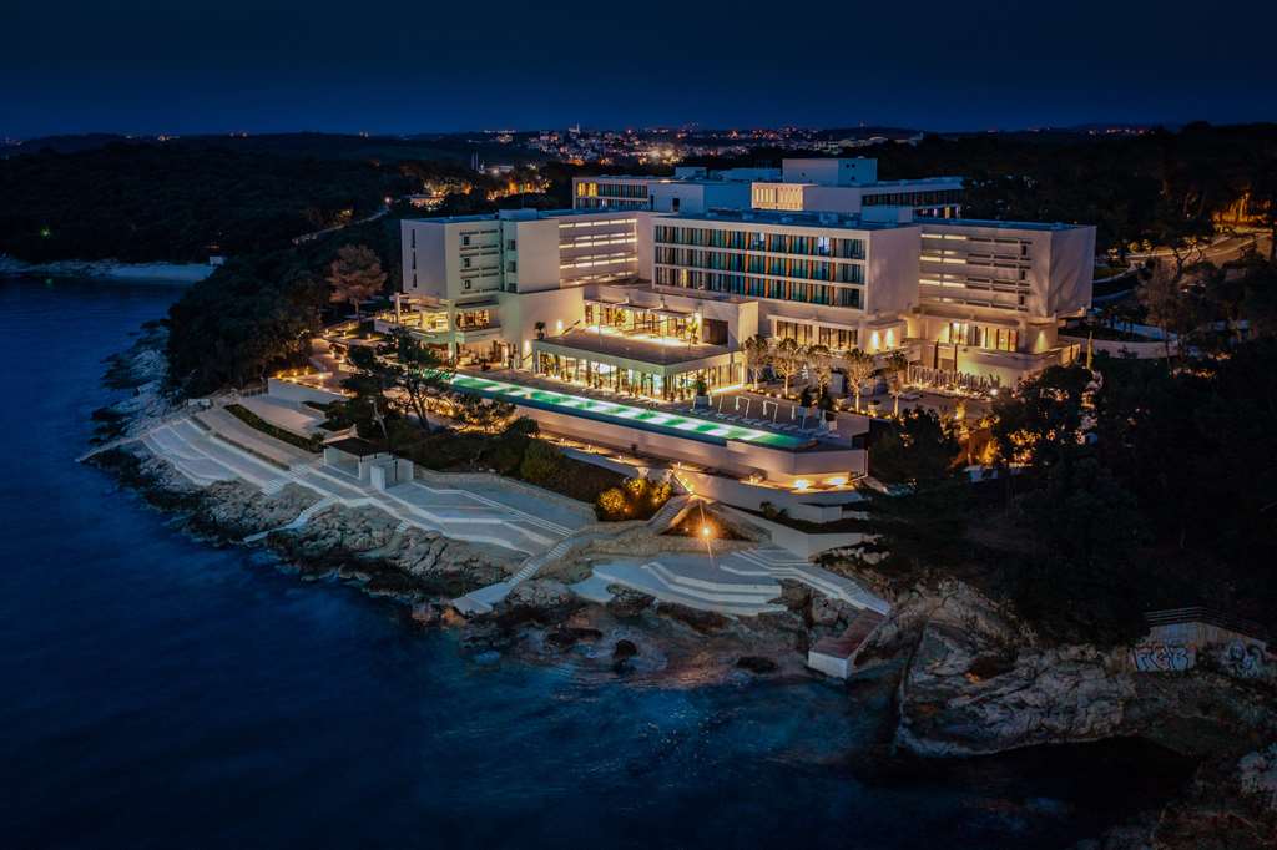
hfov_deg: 65.5
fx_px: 993
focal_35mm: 28
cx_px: 638
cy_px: 425
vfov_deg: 46.4
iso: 200
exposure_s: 1/1.67
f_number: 2.8
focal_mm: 10.26
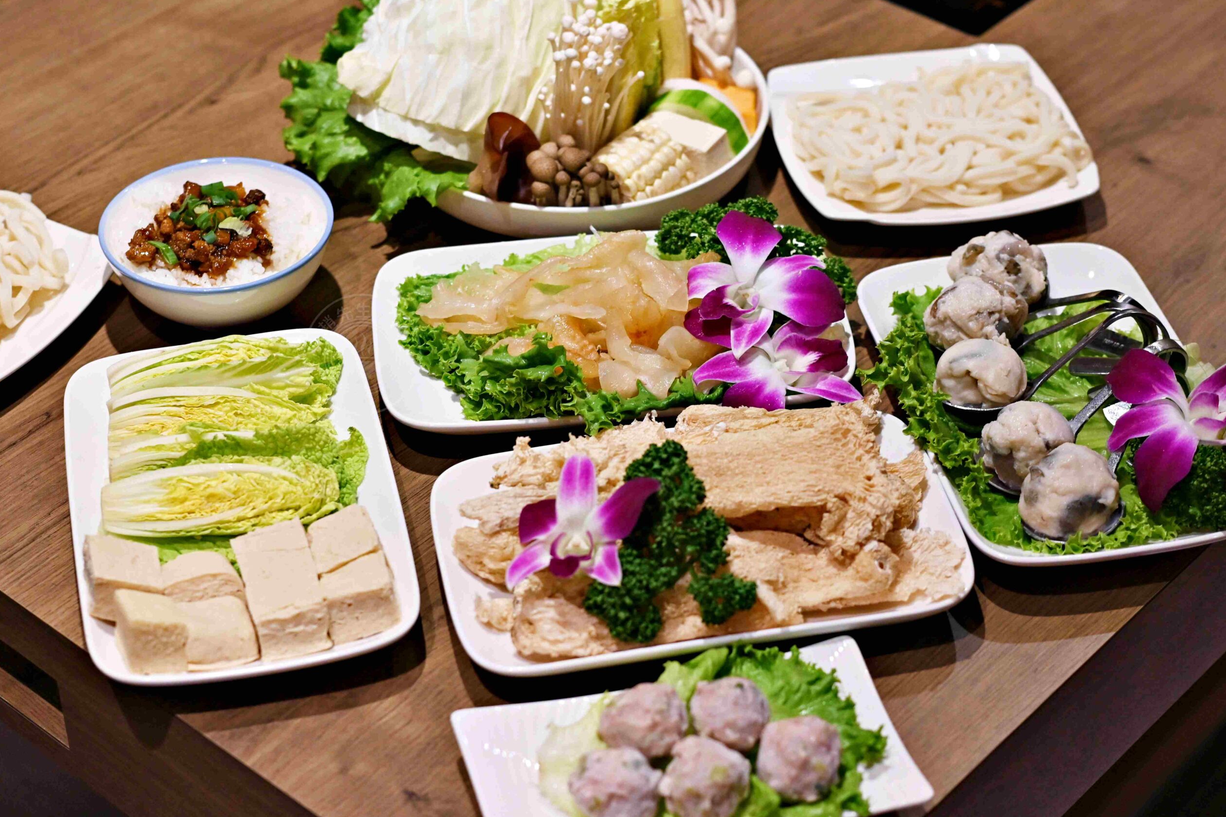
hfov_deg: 26.7
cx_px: 606
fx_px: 2588
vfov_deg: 17.9
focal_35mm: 76
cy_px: 405
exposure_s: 1/200
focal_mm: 50
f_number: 3.2
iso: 640
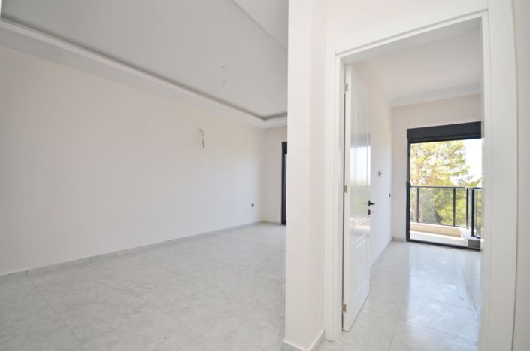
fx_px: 220
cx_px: 265
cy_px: 176
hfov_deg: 100.5
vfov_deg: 77.0
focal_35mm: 15
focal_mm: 10
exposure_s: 1/125
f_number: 5.6
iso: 200
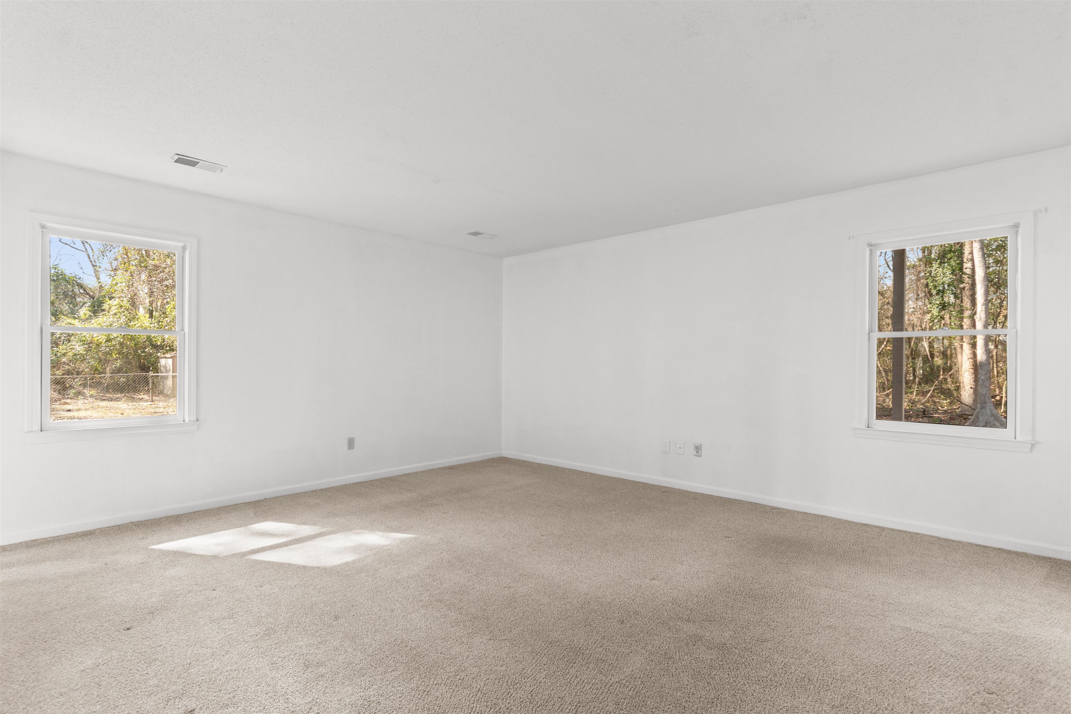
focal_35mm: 16
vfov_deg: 73.7
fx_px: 476
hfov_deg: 96.7
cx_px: 536
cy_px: 357
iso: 100
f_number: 4.8
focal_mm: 11
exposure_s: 2.5
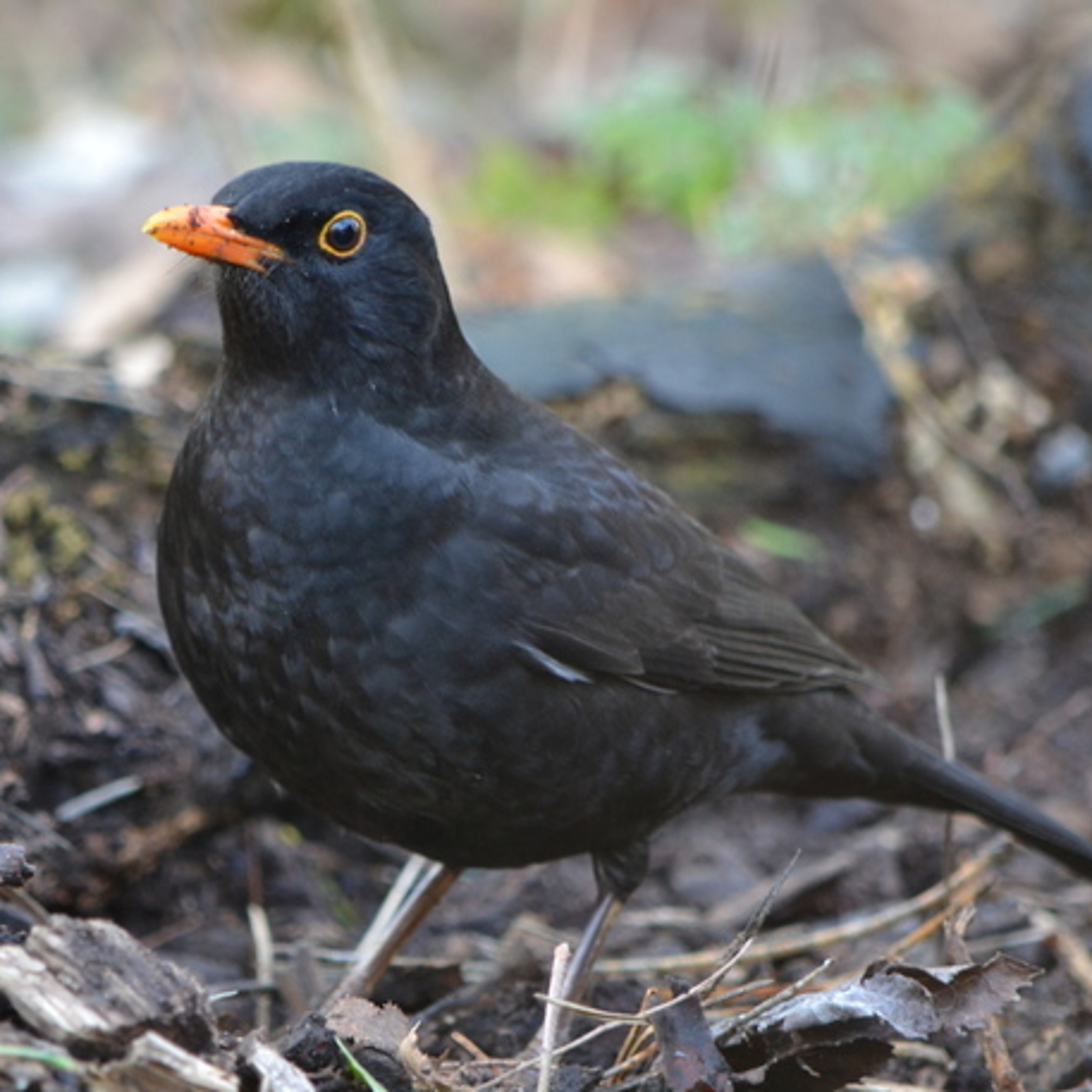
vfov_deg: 2.6
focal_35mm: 669
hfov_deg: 2.6
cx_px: 411
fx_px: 23877
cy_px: 529
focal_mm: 300
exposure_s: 1/30
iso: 800
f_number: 5.6
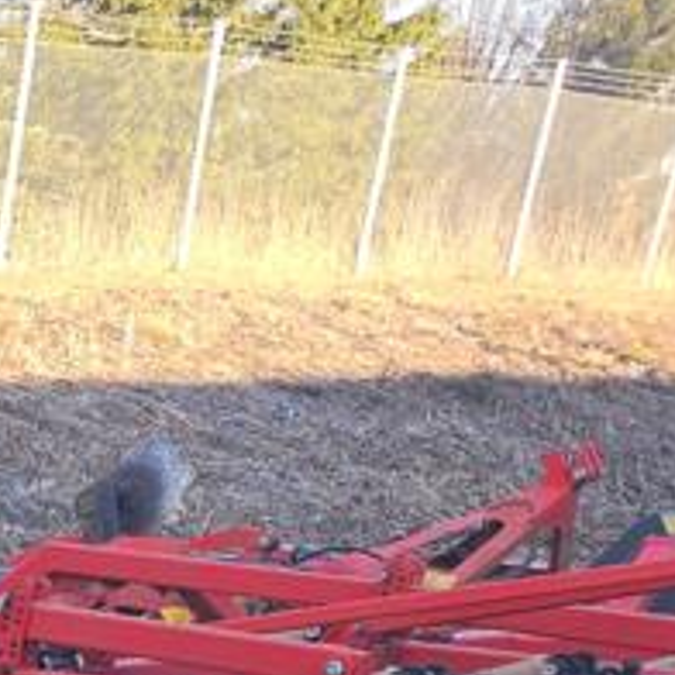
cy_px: 1223
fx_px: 2537
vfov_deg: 13.5
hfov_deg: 11.1
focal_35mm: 115
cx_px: -1211
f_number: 1.8
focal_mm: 5.4
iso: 25
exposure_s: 1/189
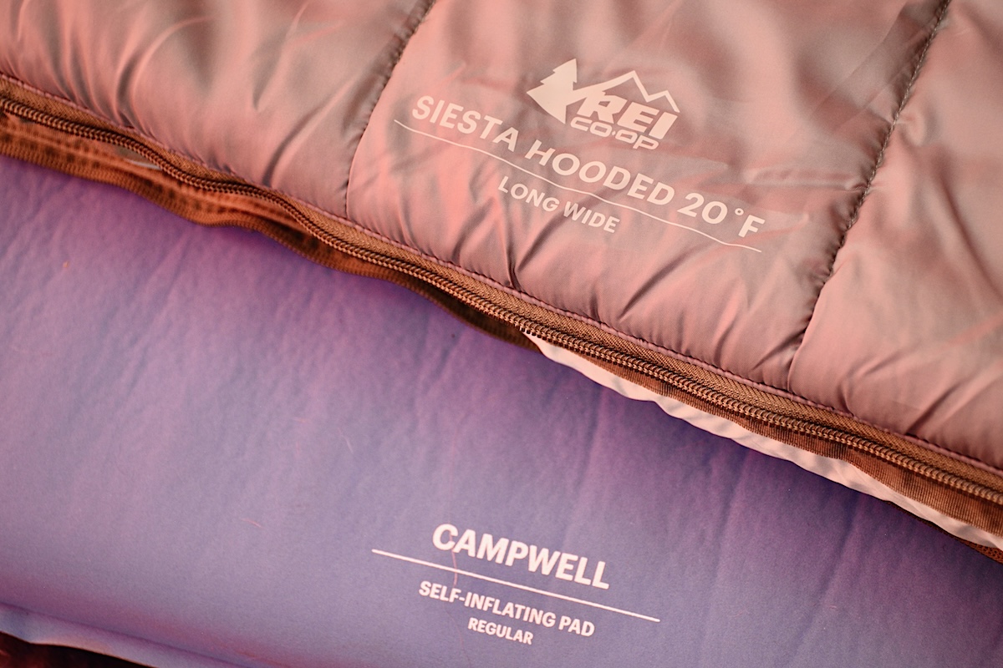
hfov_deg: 28.1
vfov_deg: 18.9
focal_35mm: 72
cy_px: 334
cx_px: 502
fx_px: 2006
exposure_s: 1/80
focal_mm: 48
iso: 400
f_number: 4.5
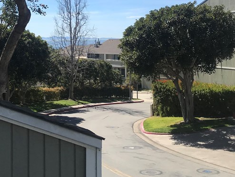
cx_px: 76
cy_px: 21
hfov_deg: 32.9
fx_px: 394
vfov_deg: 24.6
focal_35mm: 58
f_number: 1.8
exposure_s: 1/2519
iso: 20
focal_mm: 3.99
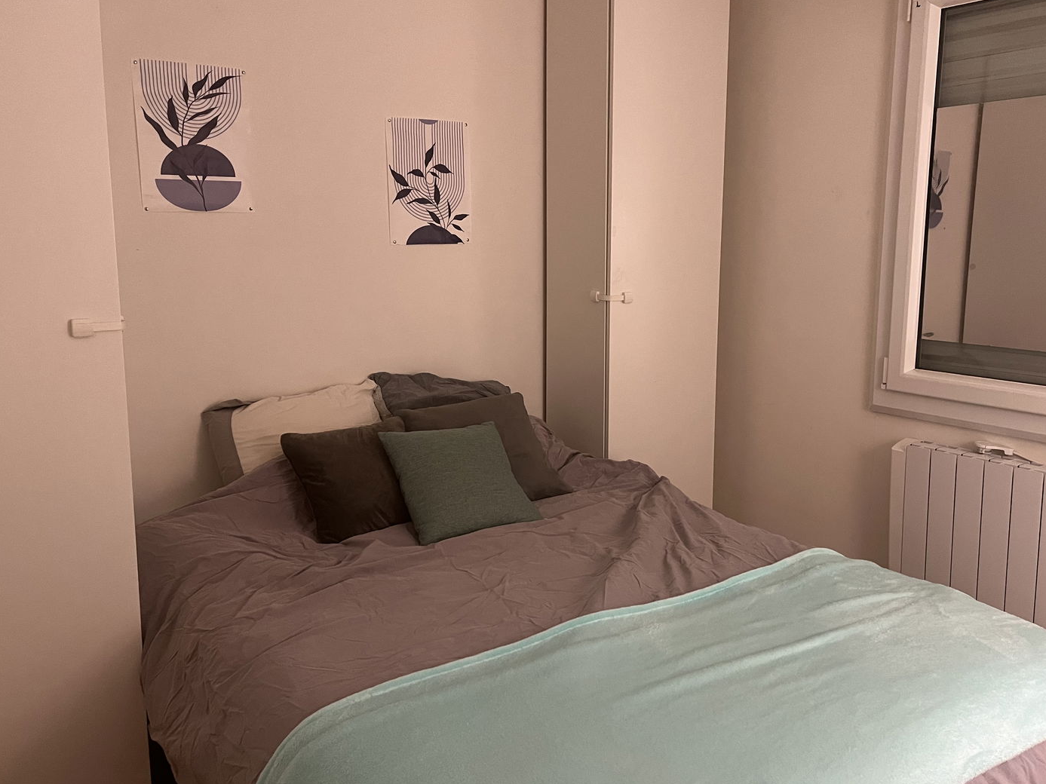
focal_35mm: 30
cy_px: 365
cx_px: 572
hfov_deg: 59.9
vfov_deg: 46.8
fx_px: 906
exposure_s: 1/60
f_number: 1.6
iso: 320
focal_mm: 5.1
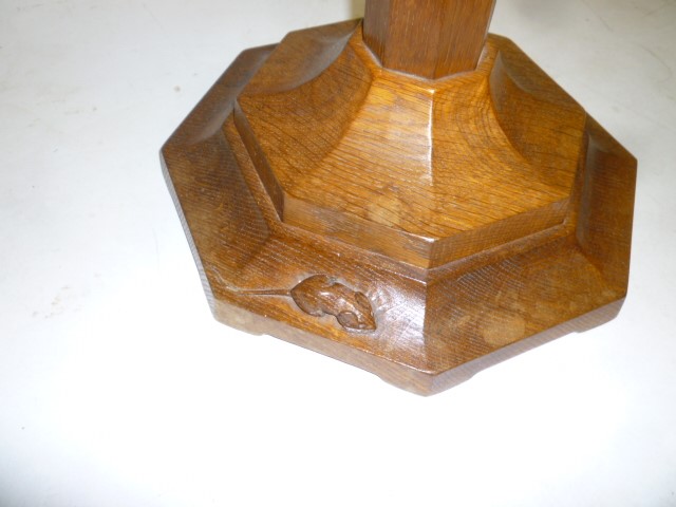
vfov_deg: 48.2
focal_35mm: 29
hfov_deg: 61.7
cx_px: 338
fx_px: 566
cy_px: 254
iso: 100
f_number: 3.3
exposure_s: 1/30
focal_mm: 5.2
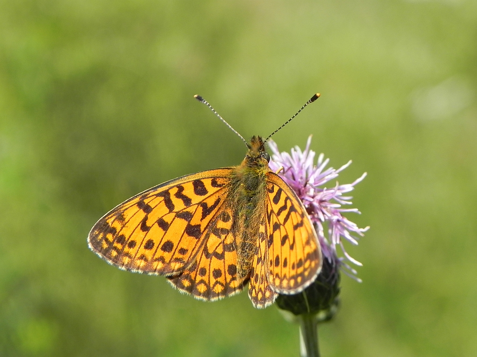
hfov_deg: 18.7
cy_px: 178
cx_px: 238
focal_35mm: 105
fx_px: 1447
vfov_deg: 14.1
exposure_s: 1/601
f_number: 4
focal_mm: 18.8
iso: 160
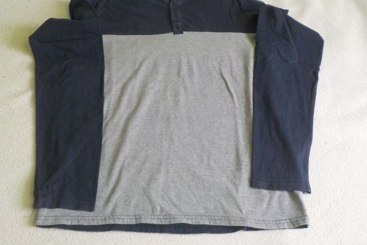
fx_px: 387
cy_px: 95
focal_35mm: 38
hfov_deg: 50.6
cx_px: 159
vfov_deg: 34.9
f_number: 3.3
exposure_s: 1/30
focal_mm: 4.1
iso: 400
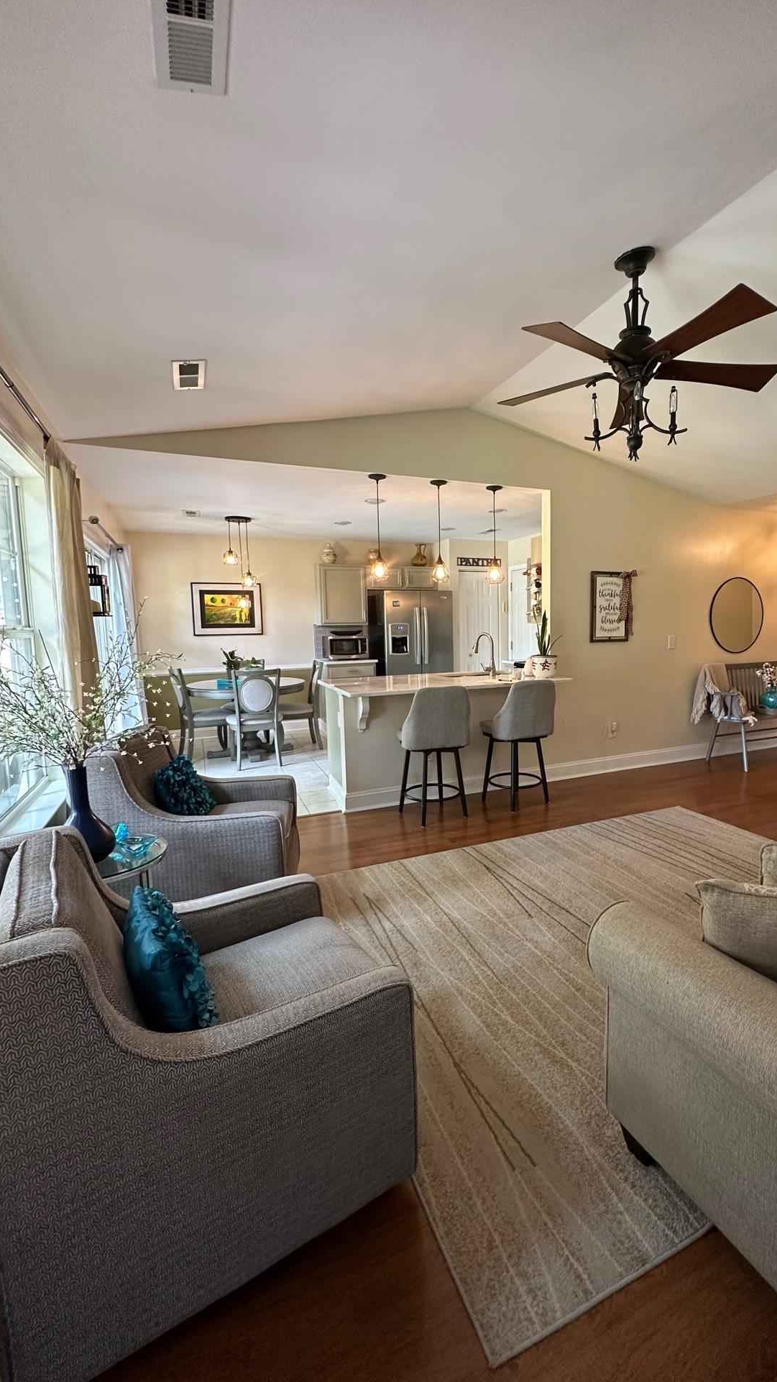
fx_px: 586
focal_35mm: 16
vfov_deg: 99.4
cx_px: 465
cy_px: 680
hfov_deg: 66.5
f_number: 2.2
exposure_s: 1/60
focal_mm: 2.22
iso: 200
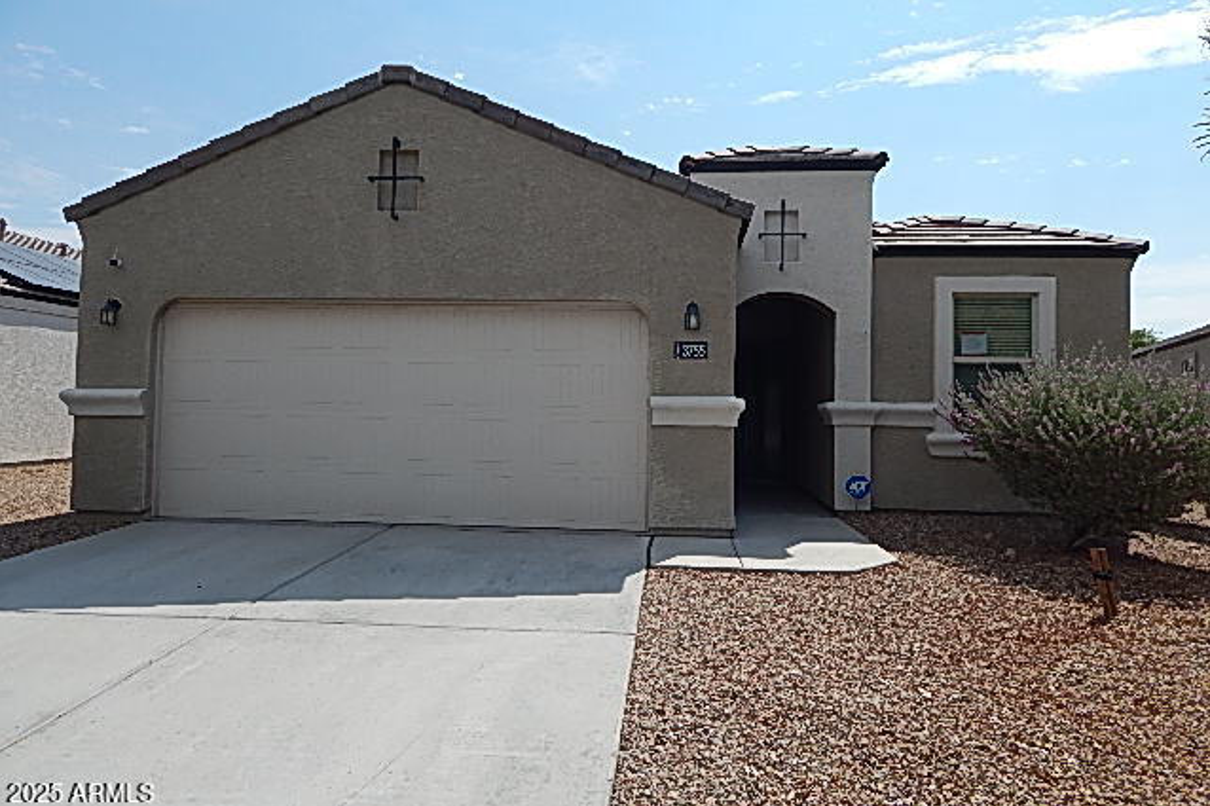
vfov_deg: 53.1
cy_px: 379
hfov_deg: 73.8
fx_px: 806
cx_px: 605
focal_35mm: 24
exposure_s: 1/800
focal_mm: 4
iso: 125
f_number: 6
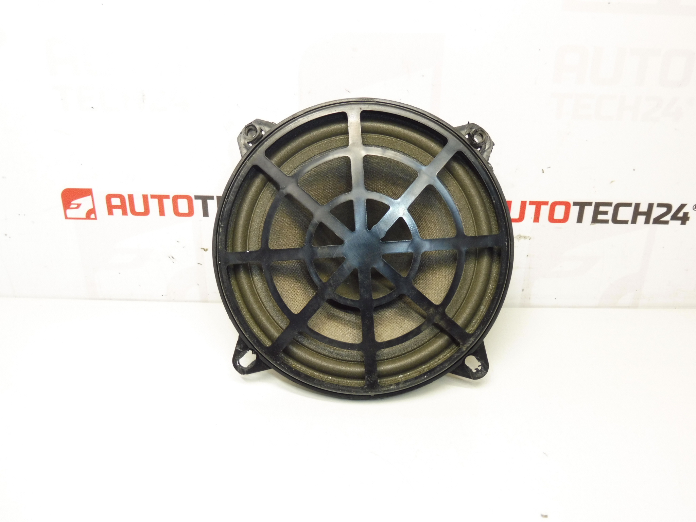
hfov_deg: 60.0
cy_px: 261
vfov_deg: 46.8
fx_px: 603
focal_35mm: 30
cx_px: 348
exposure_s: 1/60
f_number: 4
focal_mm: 5.4
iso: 200
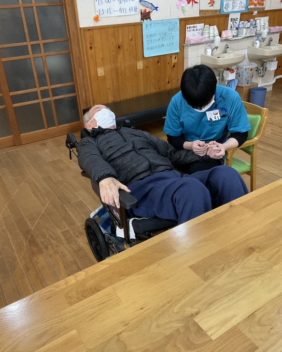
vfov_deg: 57.2
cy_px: 179
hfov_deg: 47.1
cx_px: 141
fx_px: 323
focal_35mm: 31
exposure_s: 1/60
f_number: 1.8
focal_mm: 3
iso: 250
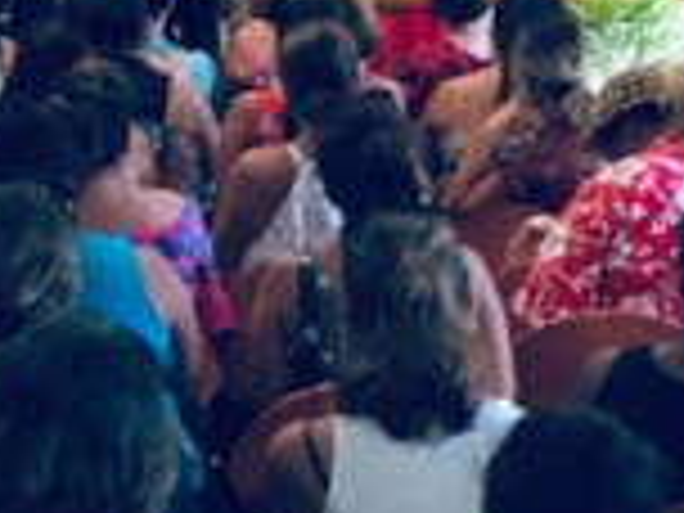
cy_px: 241
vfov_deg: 9.7
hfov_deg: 12.8
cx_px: 36
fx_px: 3023
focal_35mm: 153
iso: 125
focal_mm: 4.15
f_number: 2.2
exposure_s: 1/30
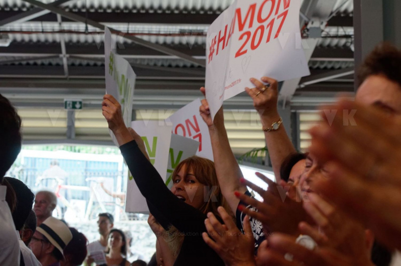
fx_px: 1167
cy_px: 133
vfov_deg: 13.0
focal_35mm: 105
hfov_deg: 19.5
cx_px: 200
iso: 1000
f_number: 5.6
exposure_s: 1/100
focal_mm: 70
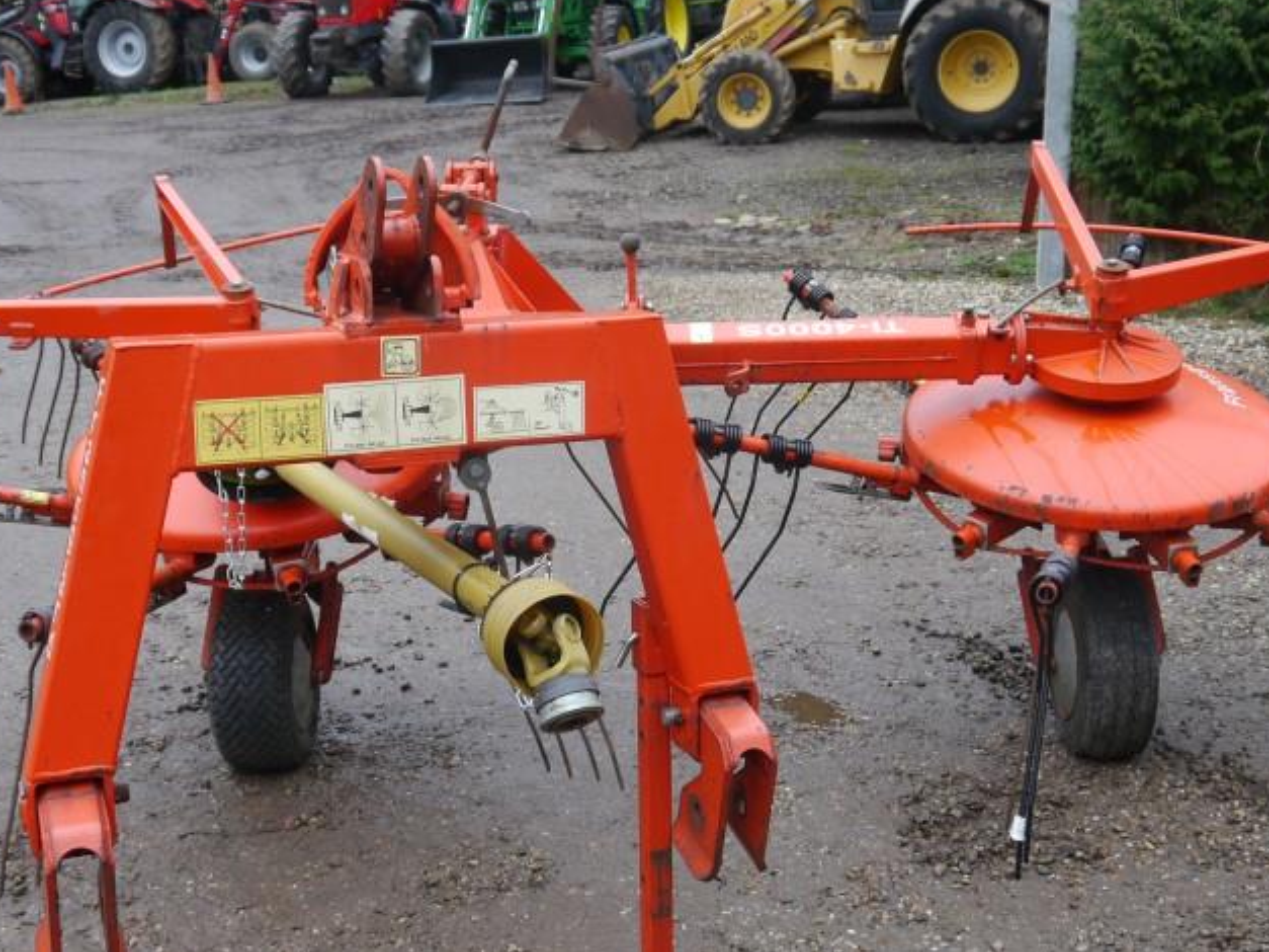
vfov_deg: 29.7
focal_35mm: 49
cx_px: 617
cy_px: 492
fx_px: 1796
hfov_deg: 38.9
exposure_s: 1/80
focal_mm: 15
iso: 160
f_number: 3.6
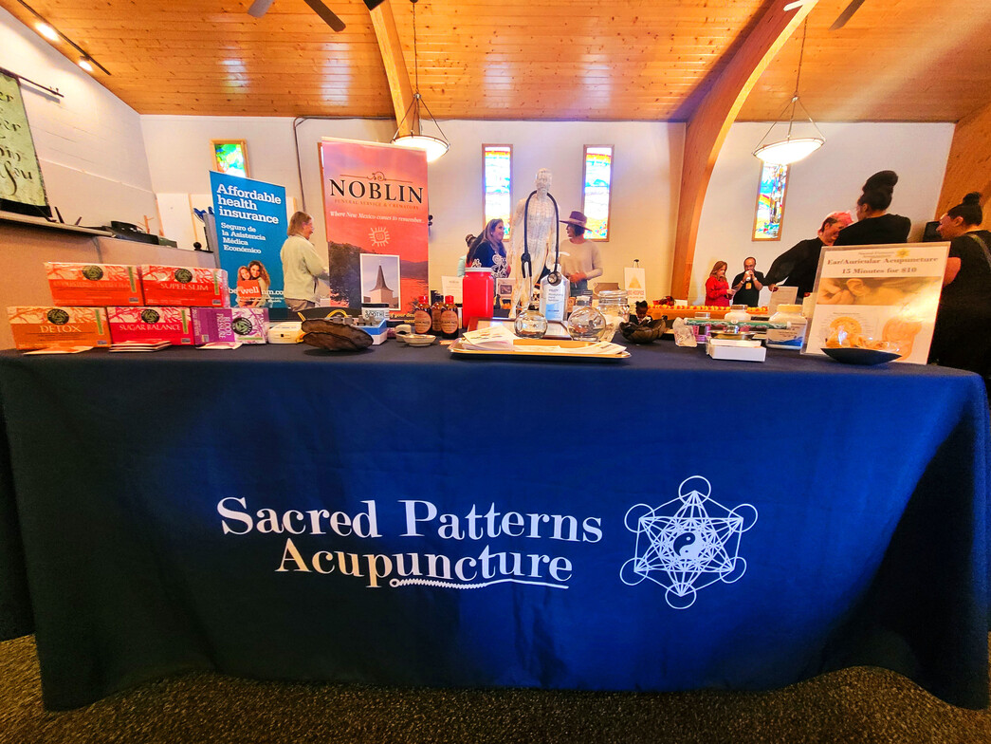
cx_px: 496
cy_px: 372
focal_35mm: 13
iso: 400
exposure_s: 1/30
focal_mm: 1.74
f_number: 2.2
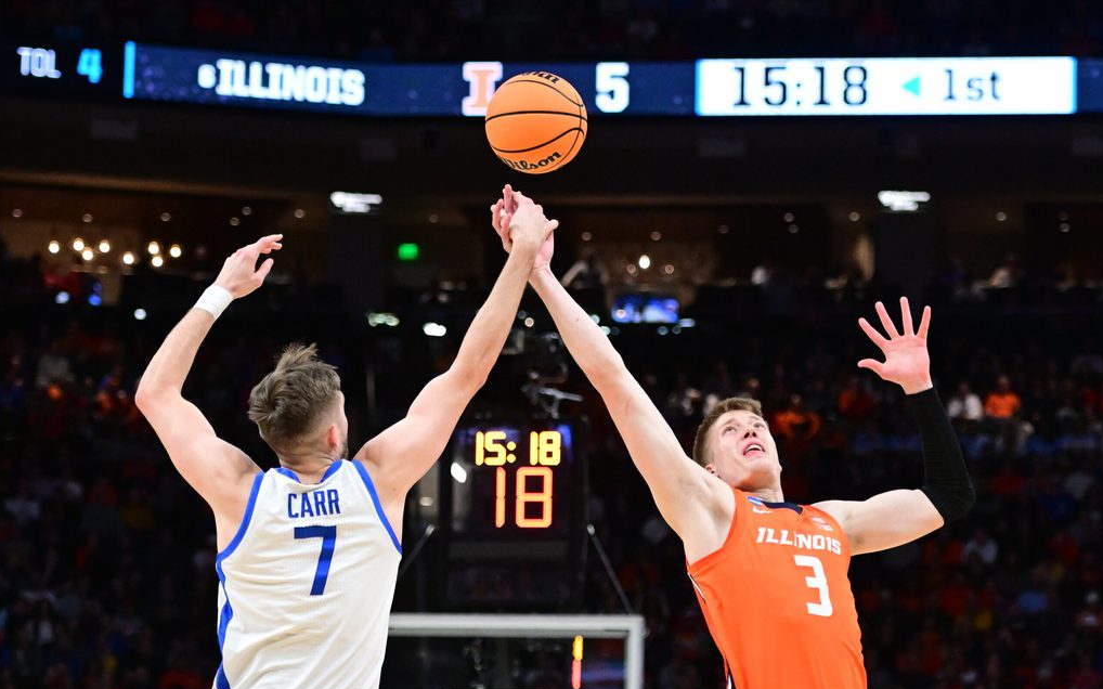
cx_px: 553
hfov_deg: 25.8
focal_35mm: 80
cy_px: 361
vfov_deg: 16.3
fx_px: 2405
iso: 4000
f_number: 2.8
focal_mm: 78
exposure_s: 1/1600
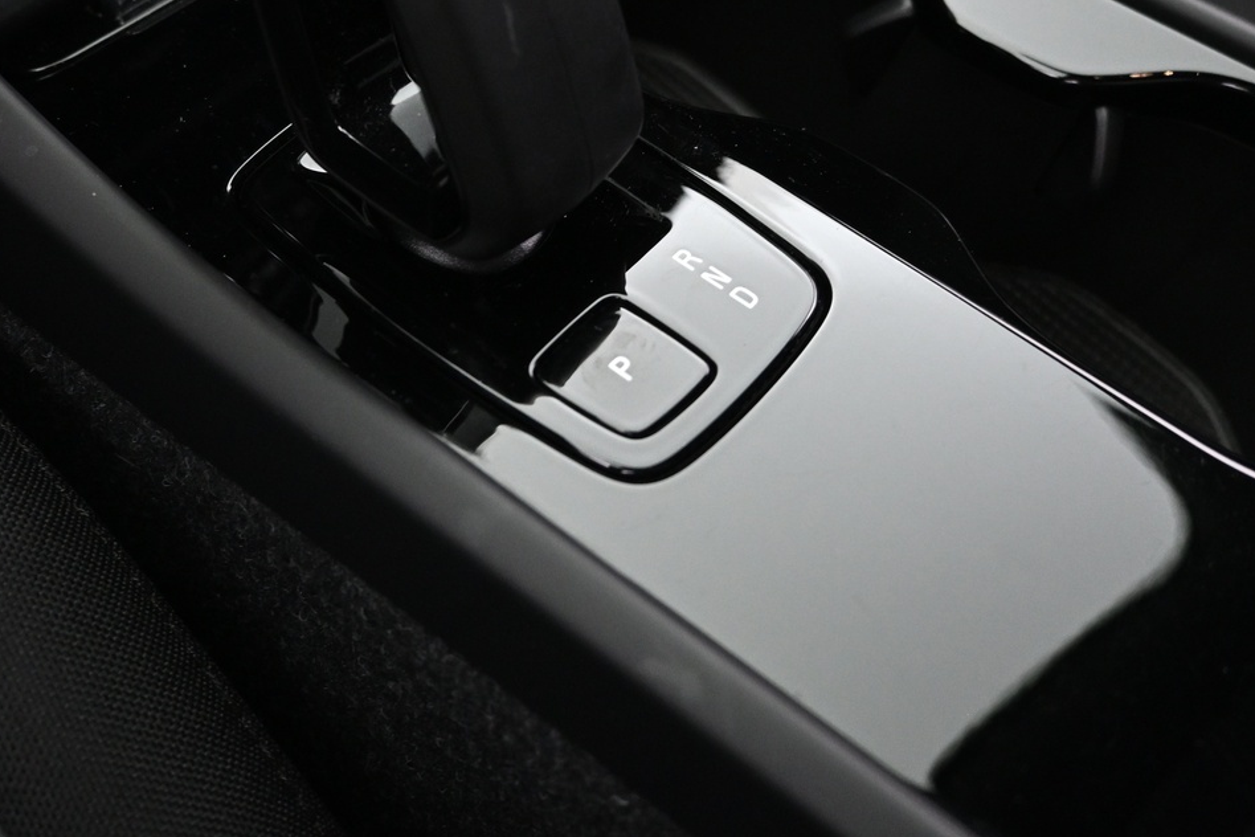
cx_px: 588
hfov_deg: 47.4
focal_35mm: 41
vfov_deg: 31.6
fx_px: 1429
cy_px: 140
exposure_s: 1/15
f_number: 3.5
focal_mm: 16
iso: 1600
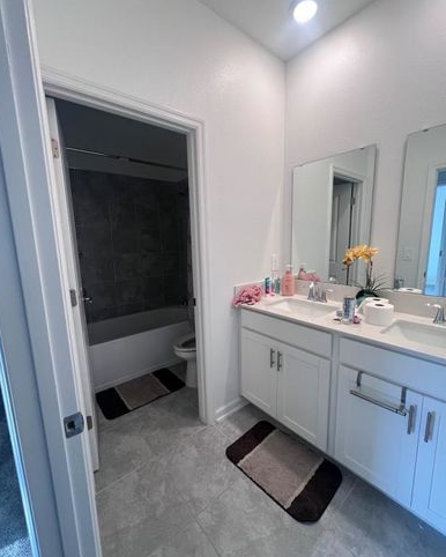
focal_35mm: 14
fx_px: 231
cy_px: 280
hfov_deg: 88.0
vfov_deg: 100.7
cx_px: 224
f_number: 1.8
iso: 125
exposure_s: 1/120
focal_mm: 1.57
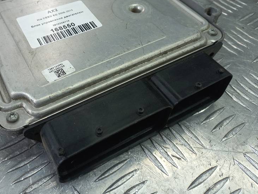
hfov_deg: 51.8
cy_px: 64
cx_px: 90
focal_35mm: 35
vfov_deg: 40.2
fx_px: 261
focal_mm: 4.6
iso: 50
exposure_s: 1/50
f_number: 1.8
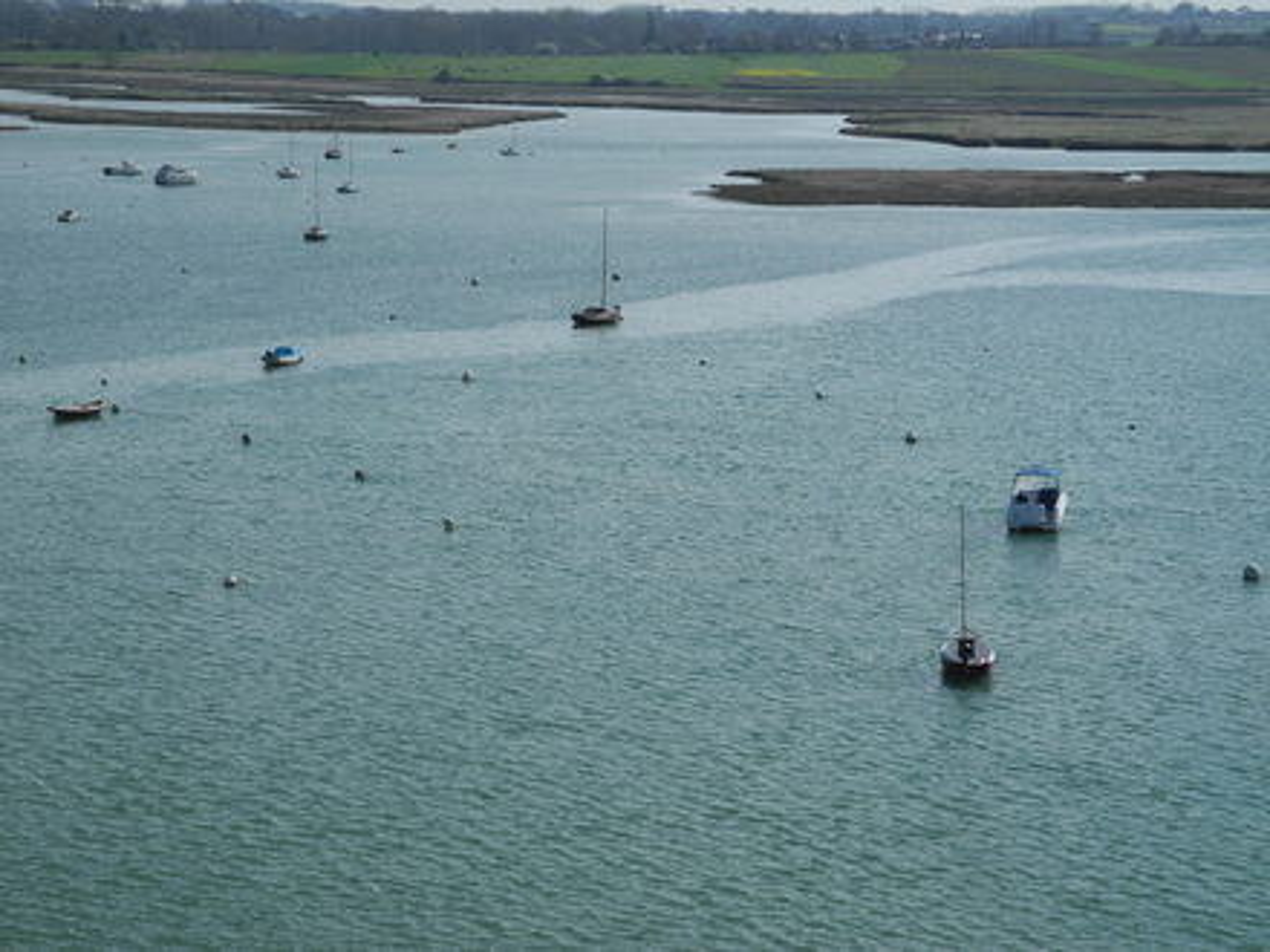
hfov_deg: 18.7
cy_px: 476
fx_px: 3852
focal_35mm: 105
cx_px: 635
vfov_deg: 14.1
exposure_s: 1/1570
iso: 100
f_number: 4.5
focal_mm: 22.5
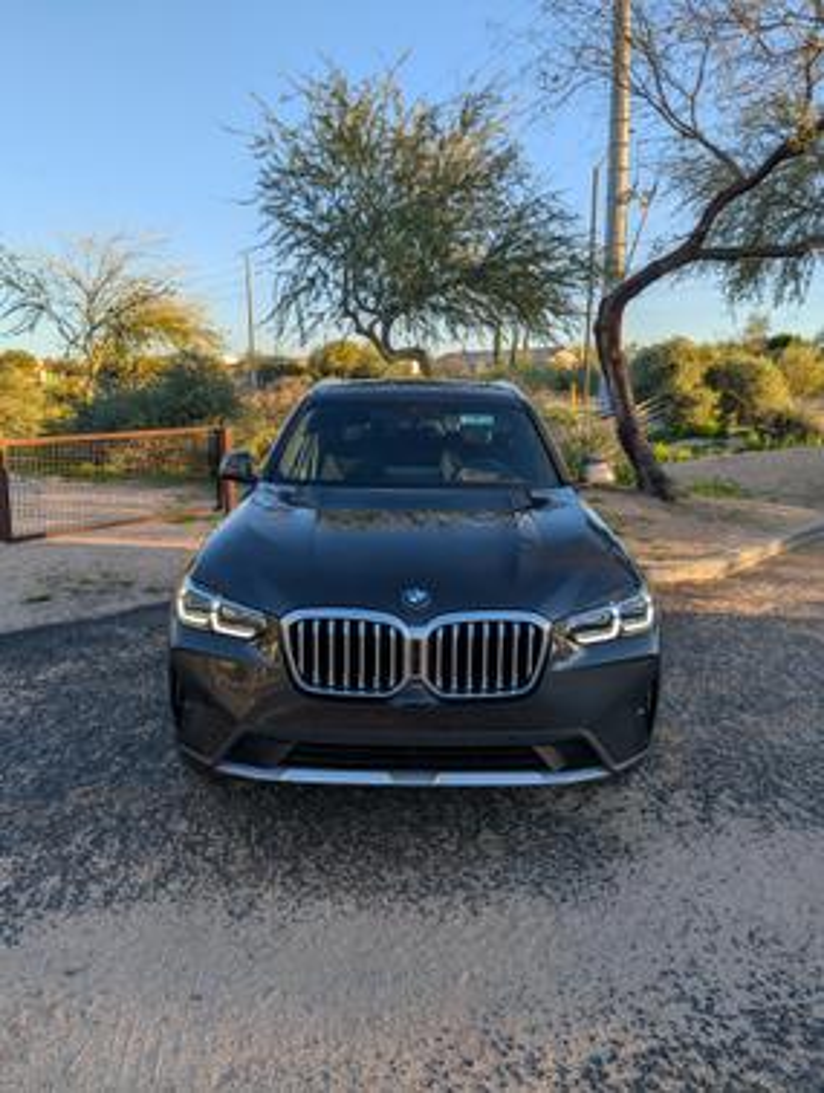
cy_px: 546
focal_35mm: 24
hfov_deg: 57.0
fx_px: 759
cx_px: 412
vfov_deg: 71.5
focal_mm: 6.81
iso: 38
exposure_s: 1/643
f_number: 1.85
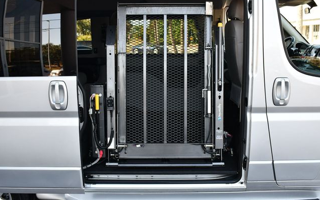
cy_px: 93
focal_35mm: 37
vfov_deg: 34.4
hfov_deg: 52.7
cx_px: 160
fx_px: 323
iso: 400
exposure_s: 1/250
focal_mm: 18
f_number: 4
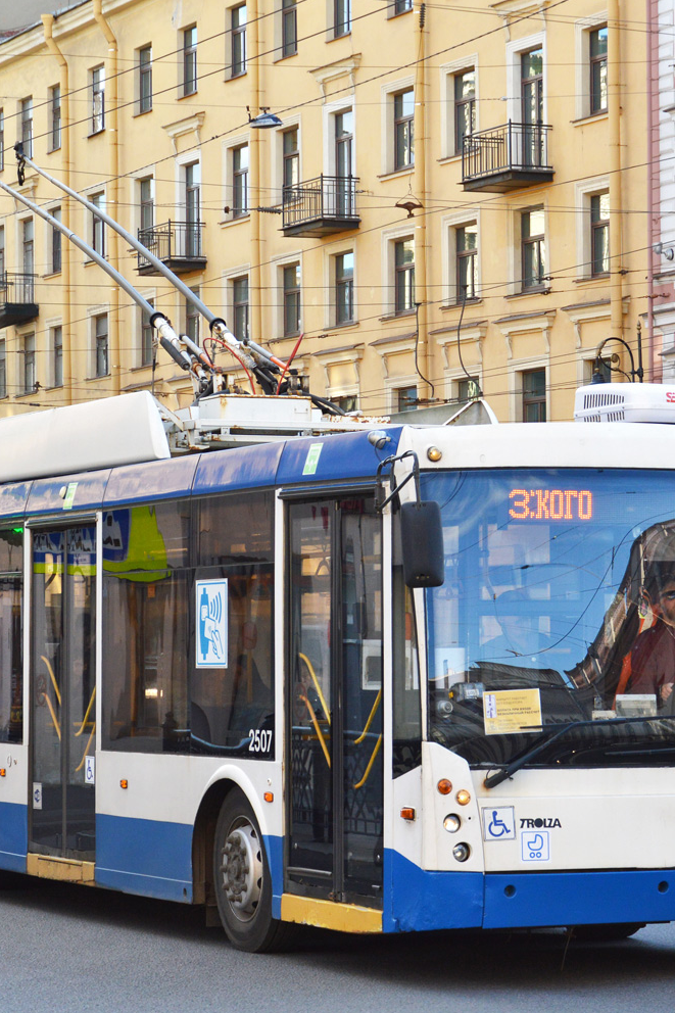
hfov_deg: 11.6
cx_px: 346
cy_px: 509
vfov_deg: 17.4
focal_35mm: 118
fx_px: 3320
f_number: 6.3
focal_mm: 52
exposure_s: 1/400
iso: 400
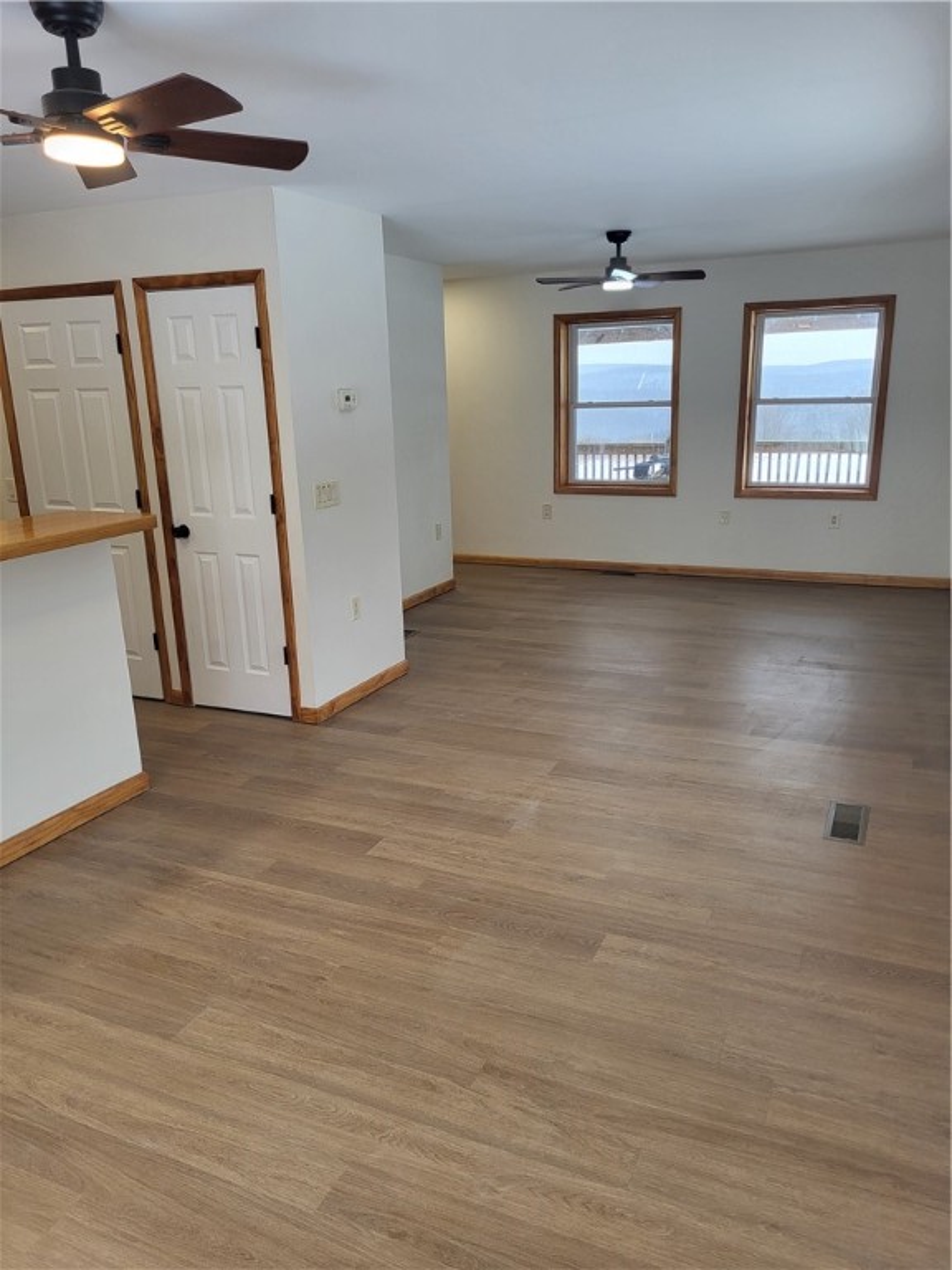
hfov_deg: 53.1
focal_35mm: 26
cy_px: 635
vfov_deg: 67.3
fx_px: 953
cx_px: 476
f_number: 1.8
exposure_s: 1/120
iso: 80
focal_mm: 5.4
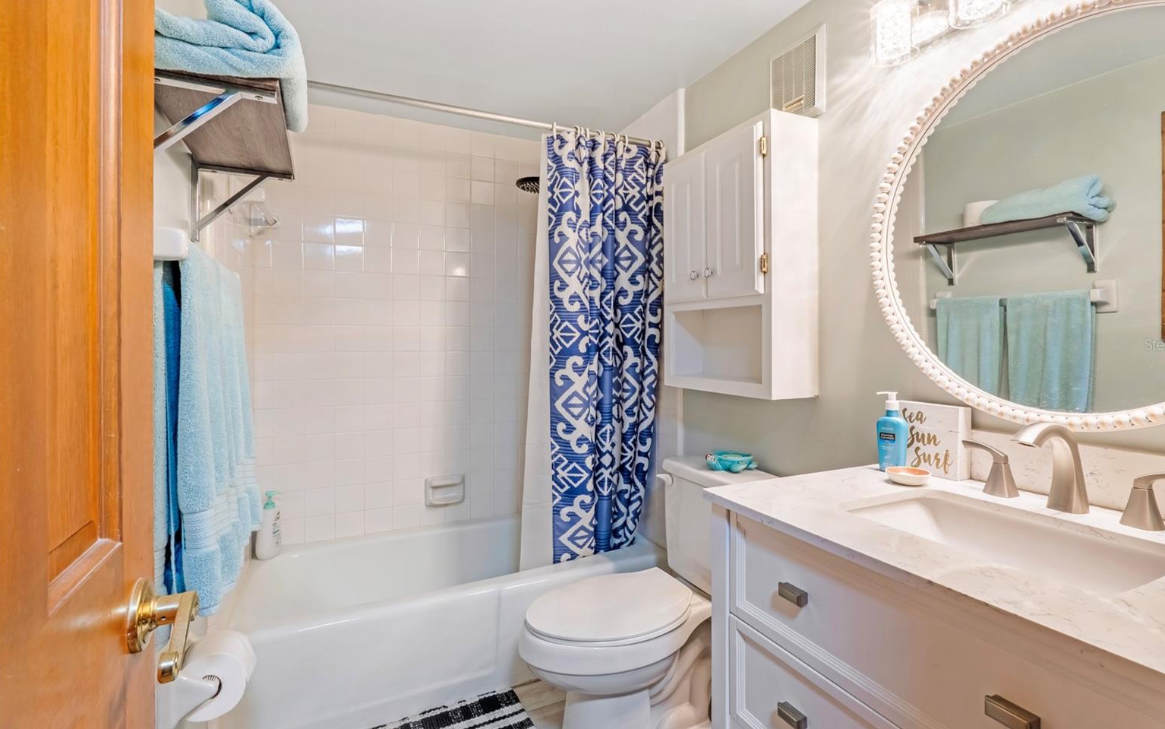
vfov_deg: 66.3
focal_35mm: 18
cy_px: 344
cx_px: 605
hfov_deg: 92.6
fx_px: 557
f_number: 9
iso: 250
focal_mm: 11
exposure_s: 1/80
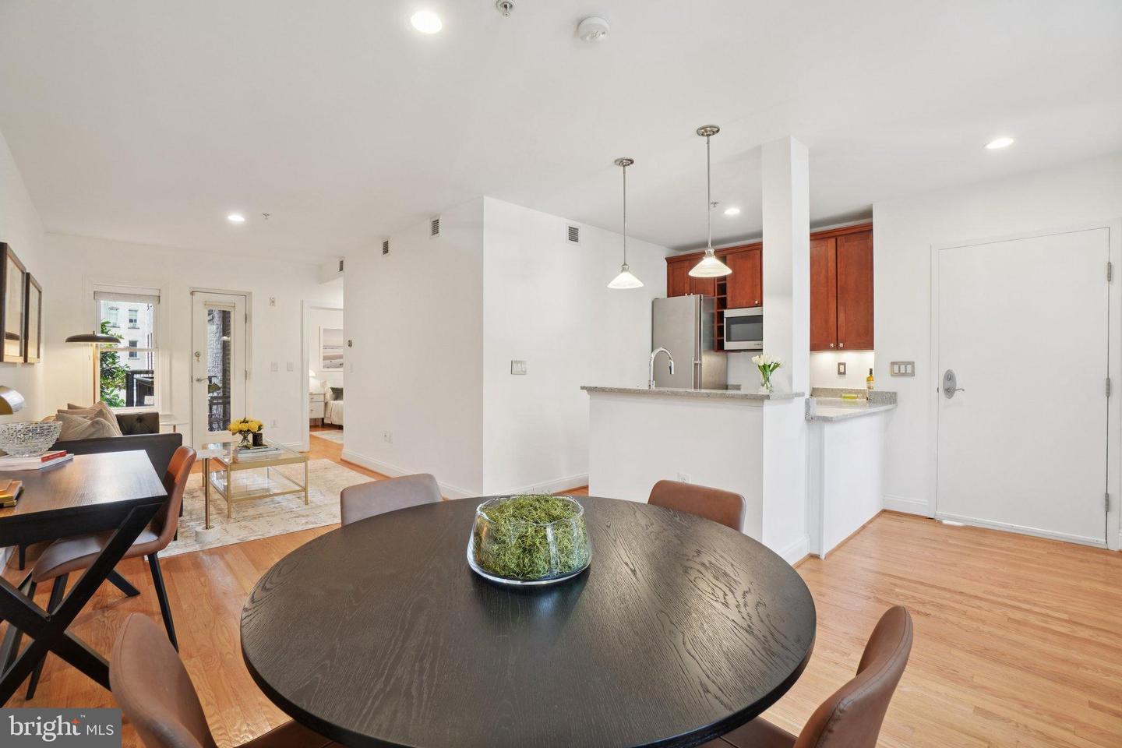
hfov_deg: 100.4
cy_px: 374
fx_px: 467
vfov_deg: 77.3
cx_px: 561
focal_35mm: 15
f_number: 7.1
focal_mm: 10
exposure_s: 1/2.5
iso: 100
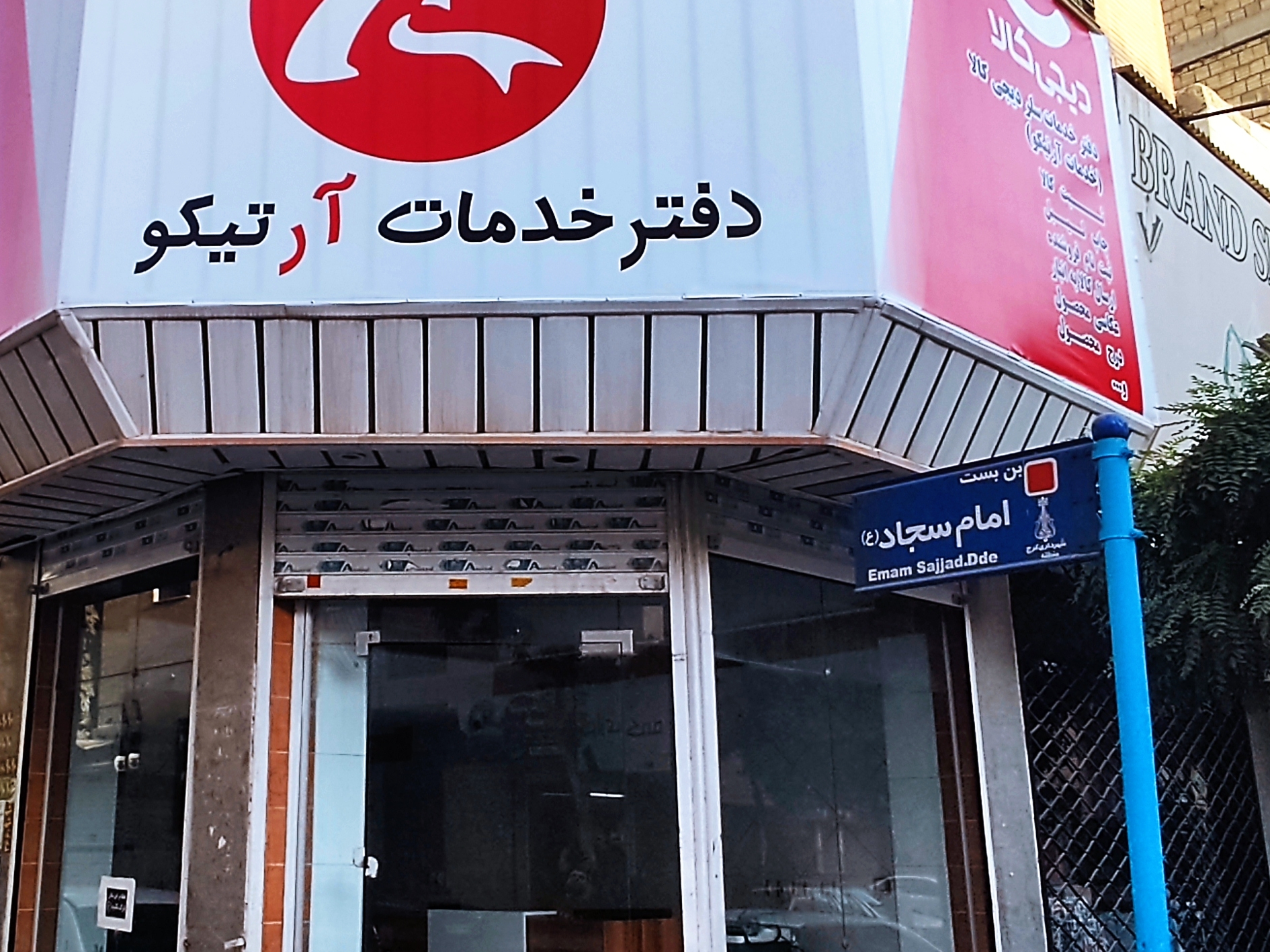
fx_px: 1394
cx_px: 501
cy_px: 458
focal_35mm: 38
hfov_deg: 48.7
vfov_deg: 37.7
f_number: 2.2
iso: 50
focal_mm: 1.6
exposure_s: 1/318
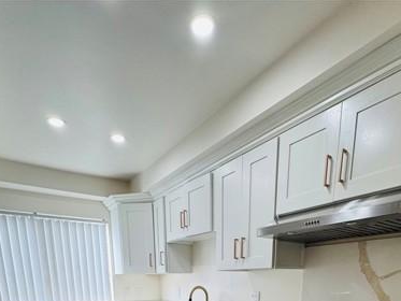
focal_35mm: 24
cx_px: 212
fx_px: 278
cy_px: 343
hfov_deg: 71.5
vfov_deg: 42.4
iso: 100
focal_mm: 2.22
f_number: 2.2
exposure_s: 1/120
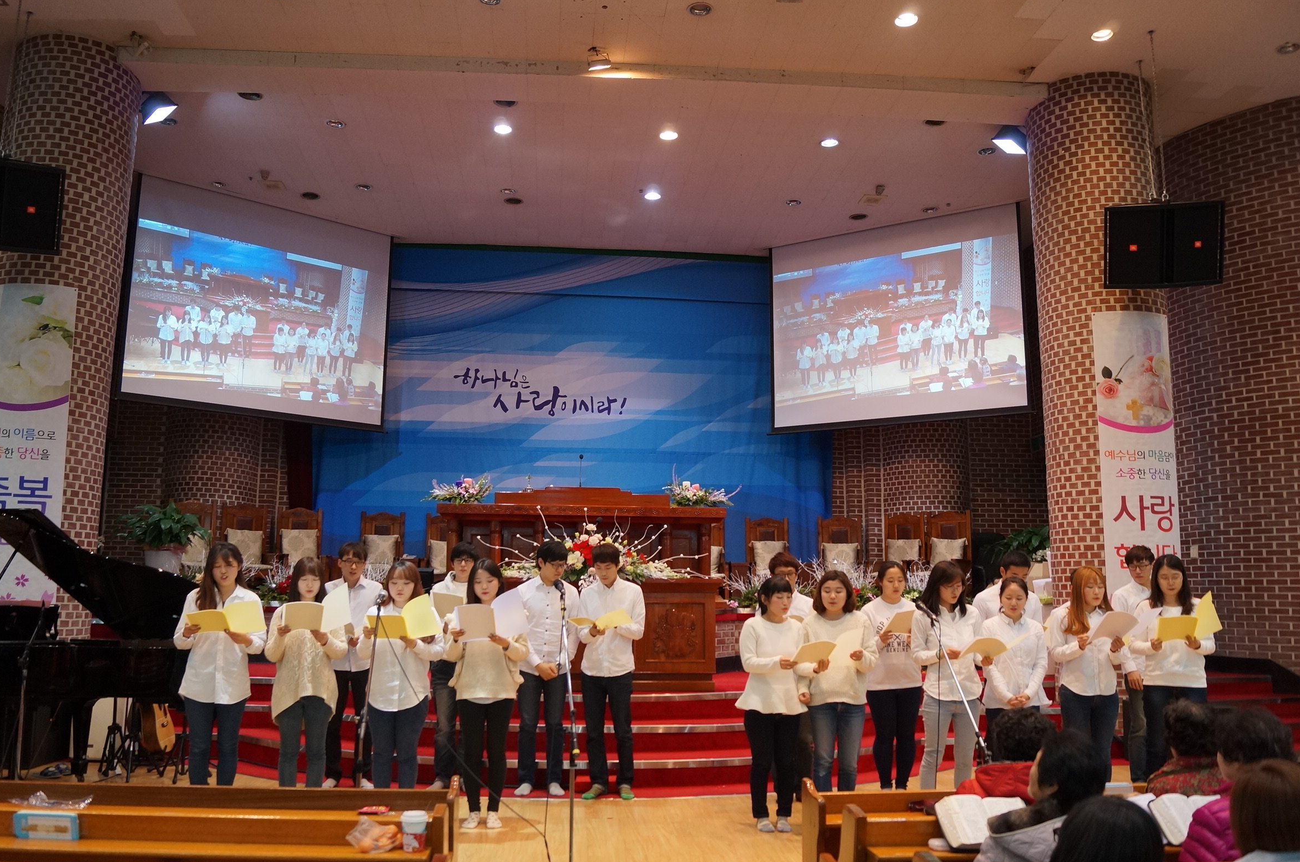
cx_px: 632
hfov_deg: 65.5
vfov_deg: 46.3
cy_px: 435
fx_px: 1009
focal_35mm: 28
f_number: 4
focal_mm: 18
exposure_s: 1/60
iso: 500
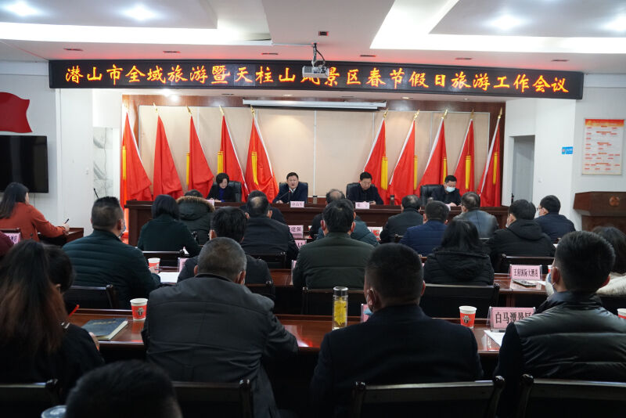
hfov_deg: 59.5
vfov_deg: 41.7
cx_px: 313
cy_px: 209
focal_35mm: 32
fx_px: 548
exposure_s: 1/60
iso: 2000
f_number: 4
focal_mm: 21
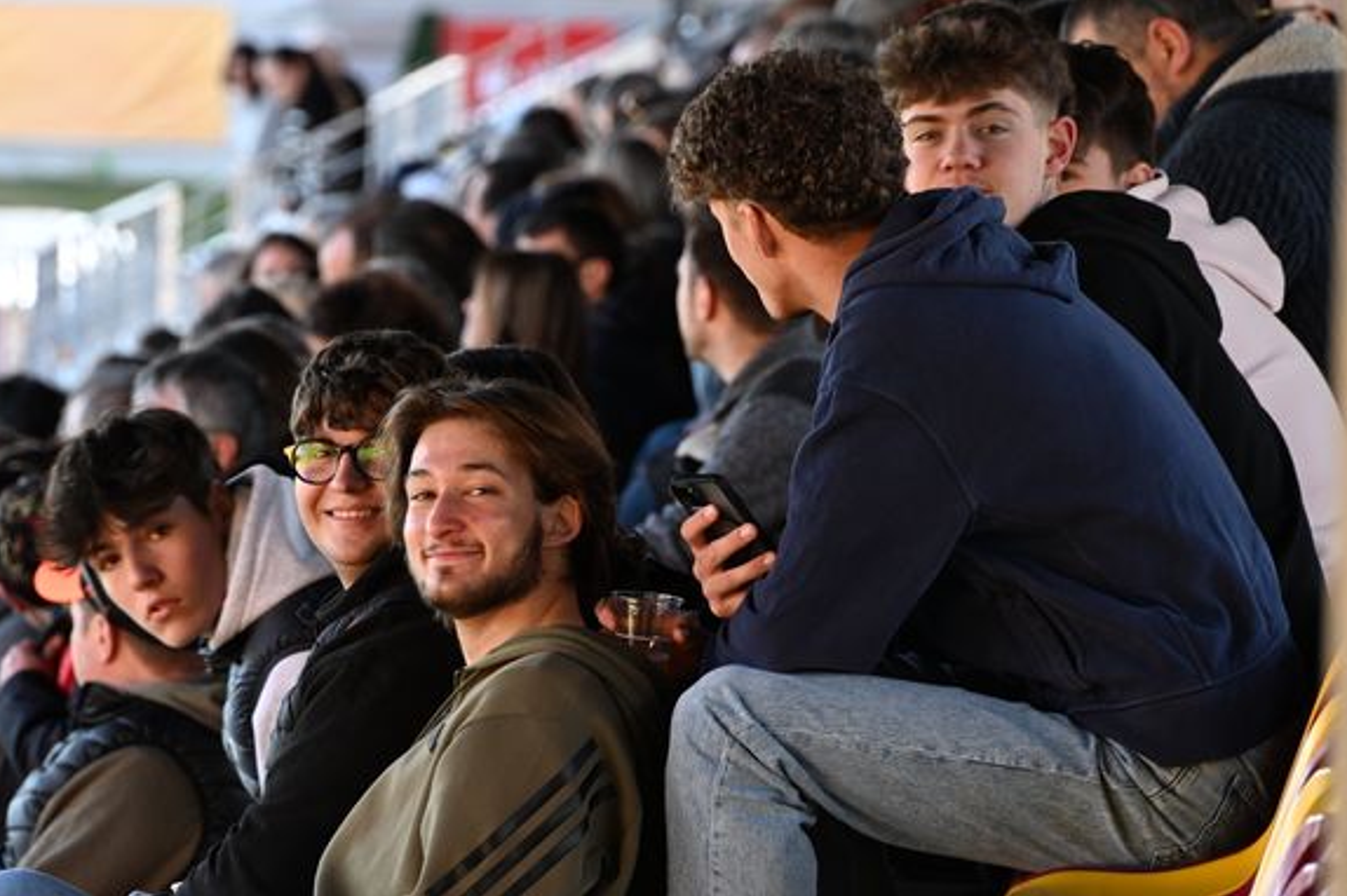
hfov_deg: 5.1
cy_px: 495
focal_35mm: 408
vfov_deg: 3.4
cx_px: 444
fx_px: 15257
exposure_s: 1/60
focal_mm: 300
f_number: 9
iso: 400
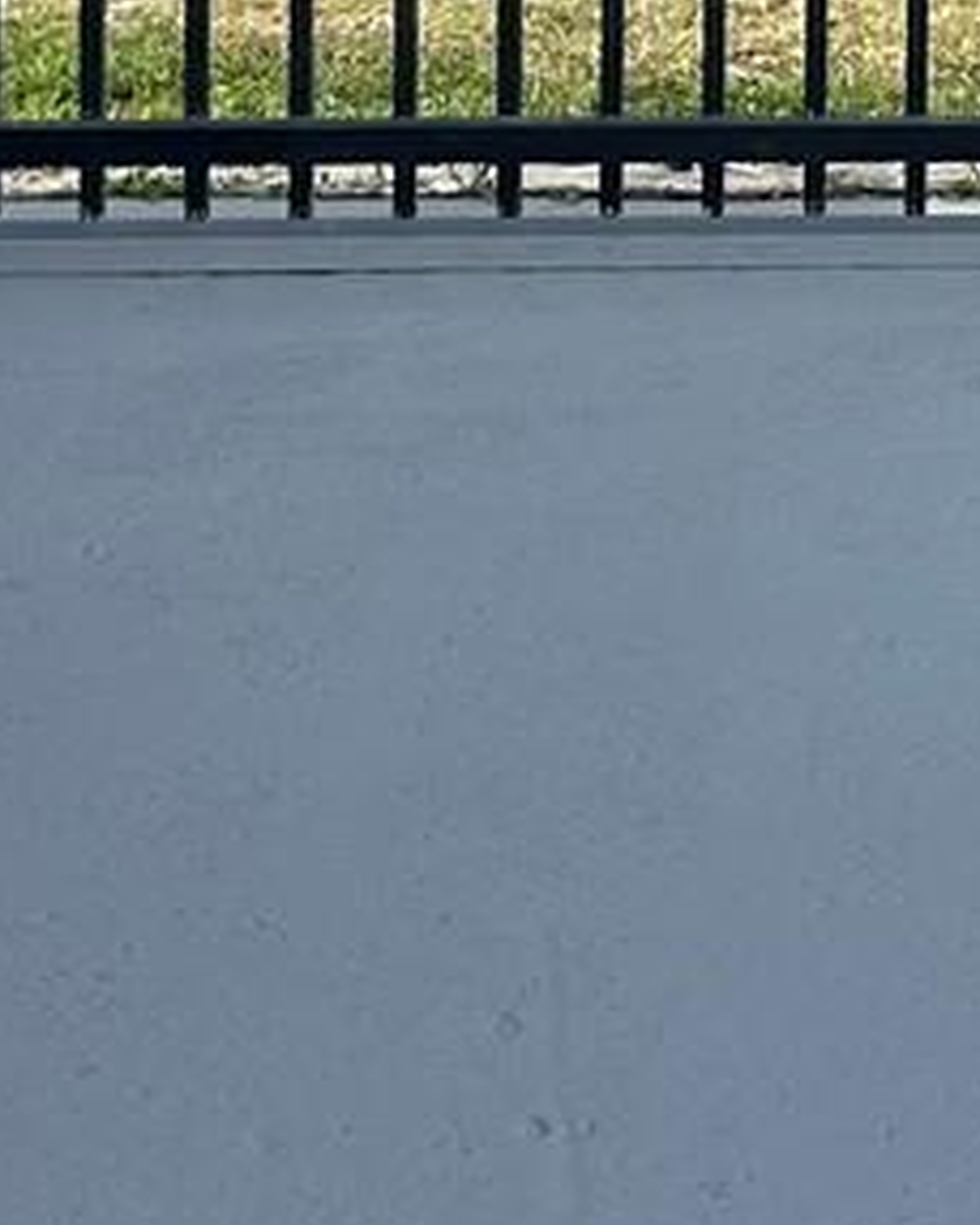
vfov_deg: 13.8
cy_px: -600
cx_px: 1485
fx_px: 4747
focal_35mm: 131
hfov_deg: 11.3
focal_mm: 6.86
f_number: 1.78
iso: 80
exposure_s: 1/2591
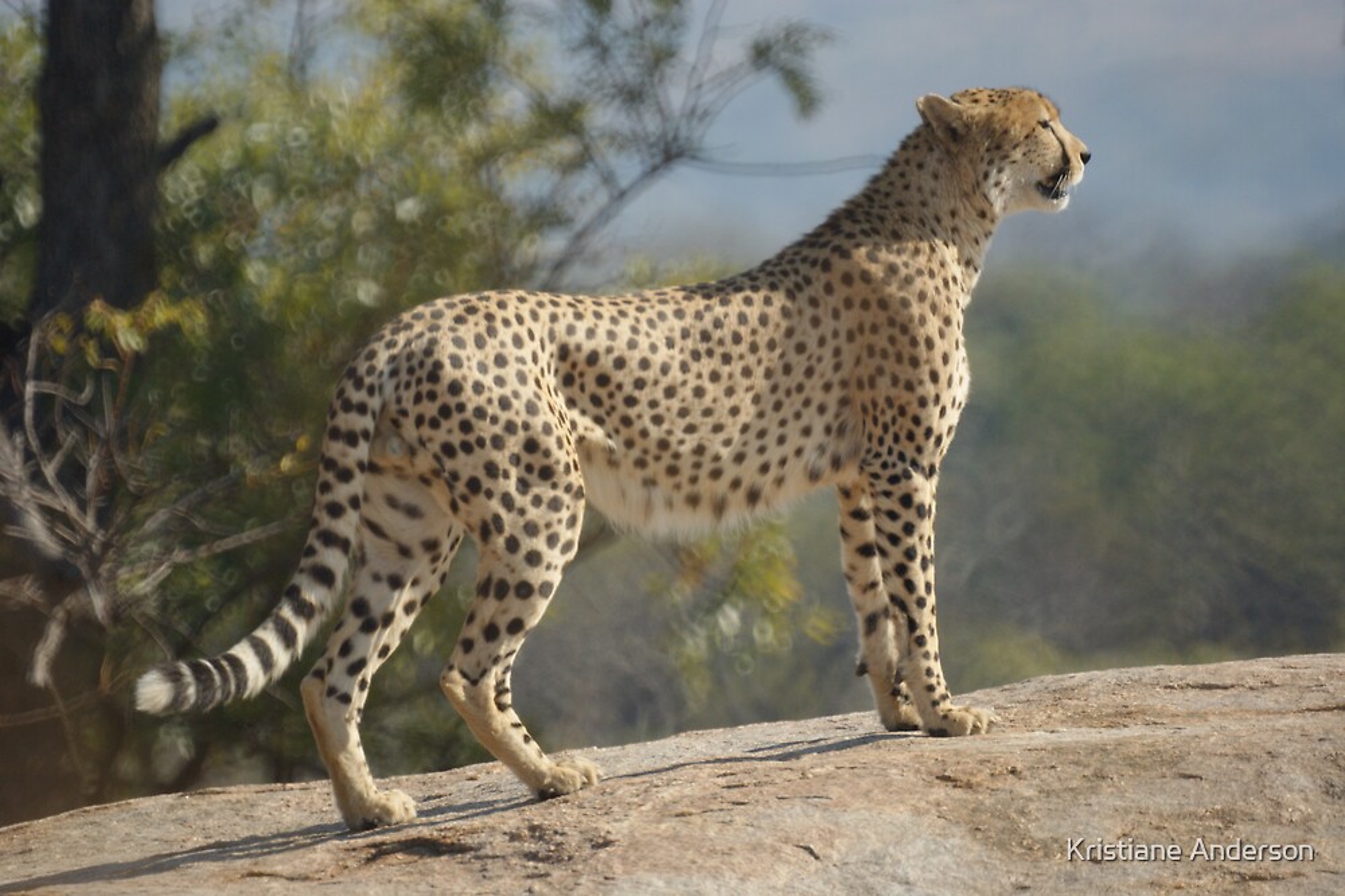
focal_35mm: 750
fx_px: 28010
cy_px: 448
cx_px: 672
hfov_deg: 2.8
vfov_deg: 1.8
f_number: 8
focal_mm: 500
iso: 250
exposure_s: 1/500
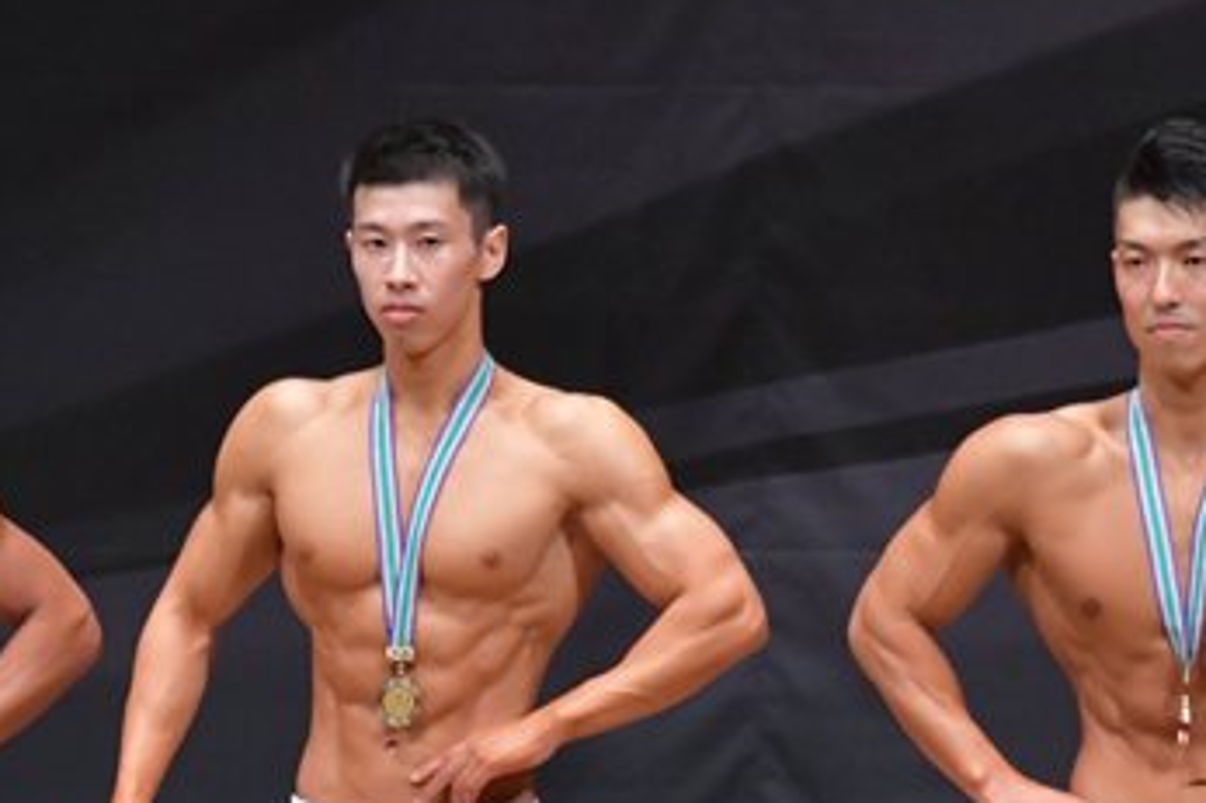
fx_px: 21295
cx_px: 561
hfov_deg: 3.2
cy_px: 800
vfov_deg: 2.2
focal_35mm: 636
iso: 6400
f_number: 5.6
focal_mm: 190
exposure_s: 1/400
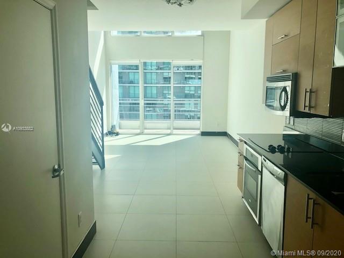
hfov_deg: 63.4
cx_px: 172
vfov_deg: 49.7
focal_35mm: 28
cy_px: 129
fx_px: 278
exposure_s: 1/265
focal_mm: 3.99
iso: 20
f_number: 1.8
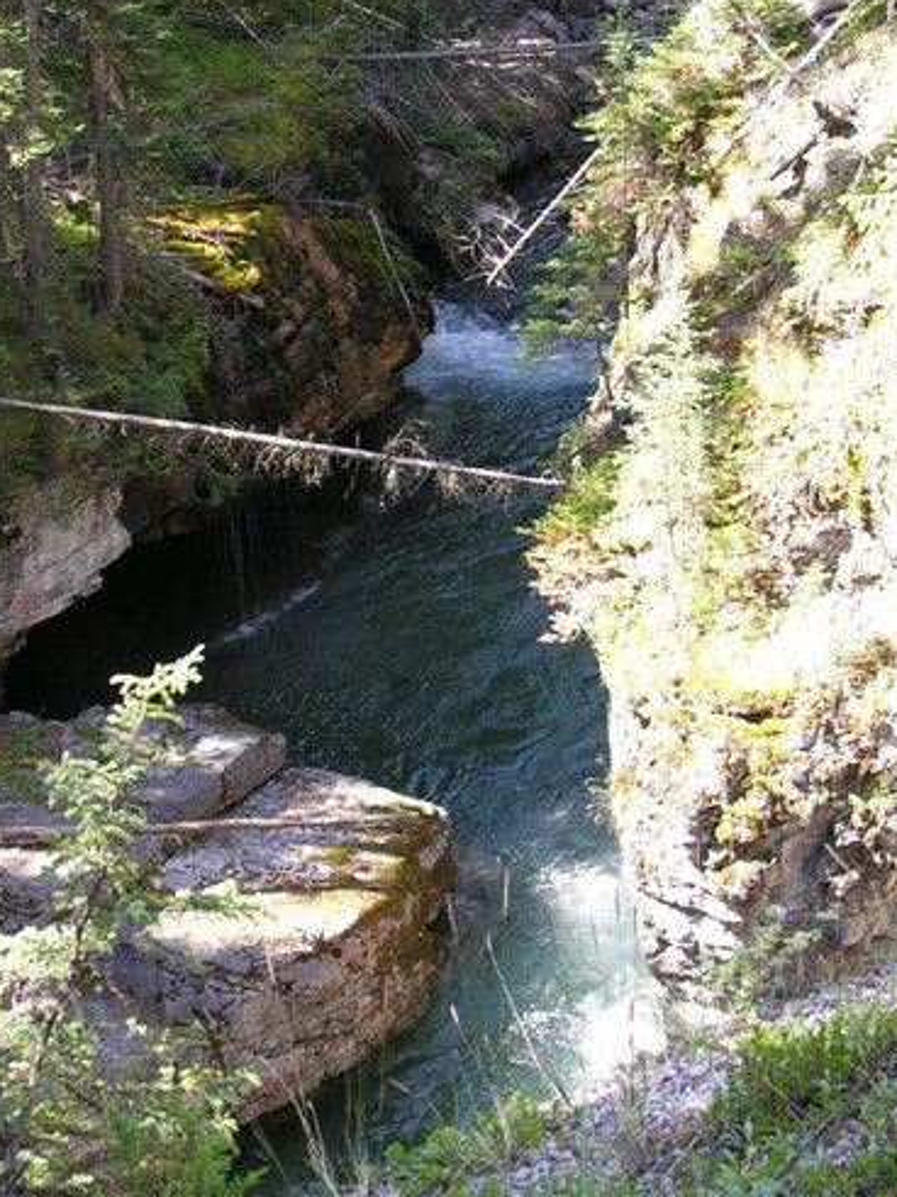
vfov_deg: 25.3
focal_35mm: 77
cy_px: 451
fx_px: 2662
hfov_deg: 19.1
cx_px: 279
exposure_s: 1/42
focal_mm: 13.8
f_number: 3.5
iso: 50
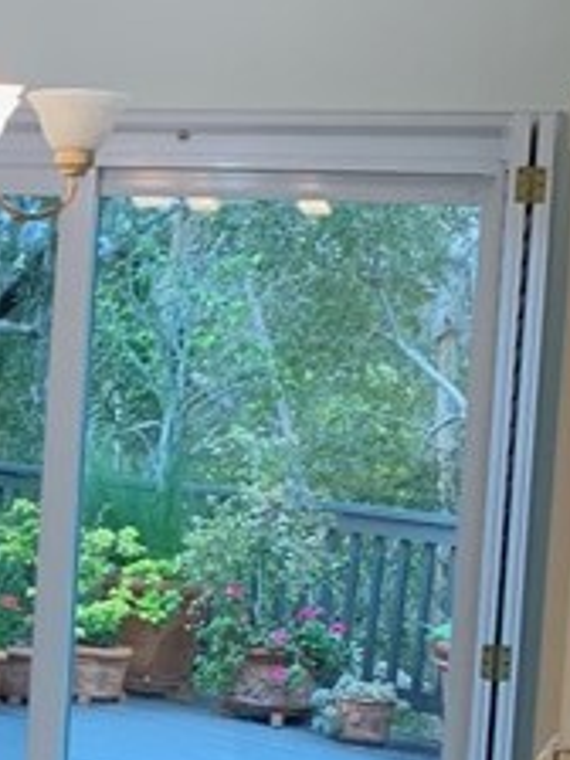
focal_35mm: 119
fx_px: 2613
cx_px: -553
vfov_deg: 16.5
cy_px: 509
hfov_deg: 11.3
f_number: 1.8
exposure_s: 1/60
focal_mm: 4.25
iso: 50
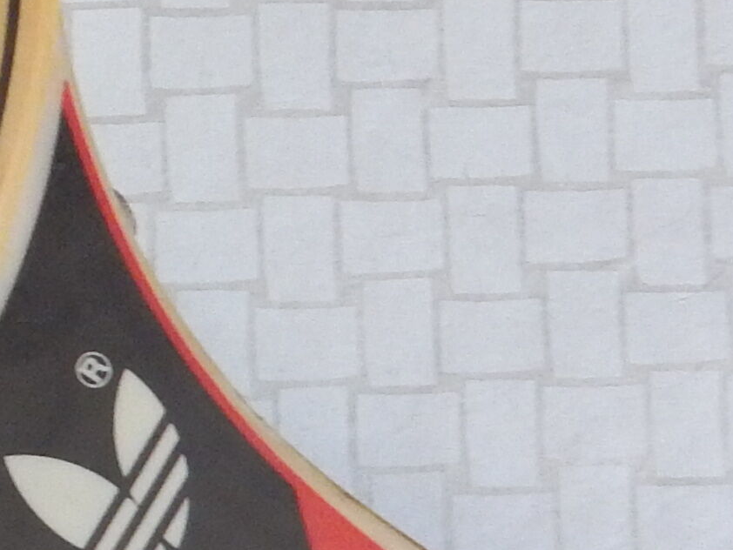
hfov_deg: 8.9
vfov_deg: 7.4
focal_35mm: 197
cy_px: -235
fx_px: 4173
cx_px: -1114
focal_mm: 6.4
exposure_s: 1/15
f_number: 4
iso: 400
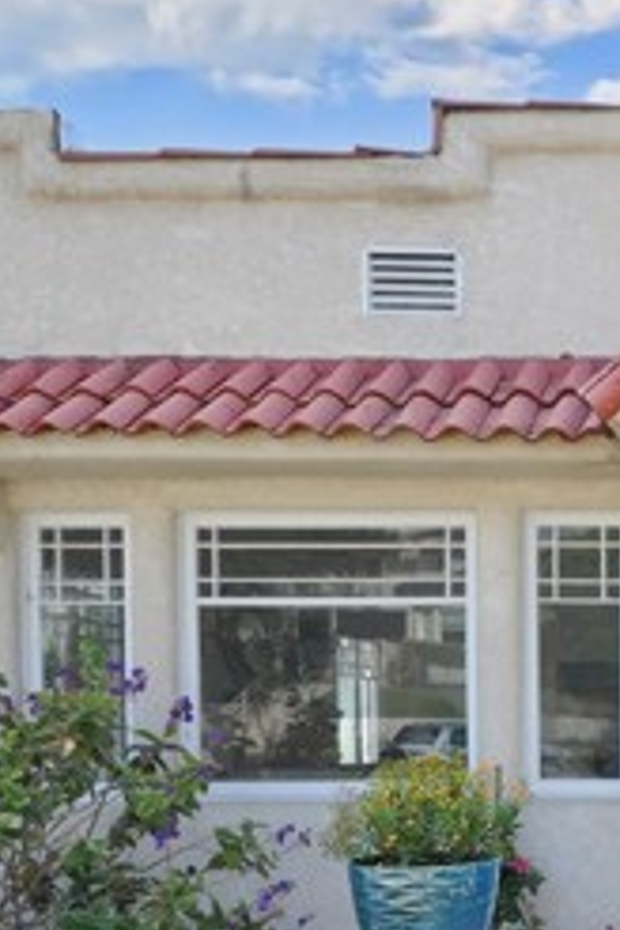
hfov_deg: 27.7
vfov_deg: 48.4
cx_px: 832
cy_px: 645
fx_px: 1007
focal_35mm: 39
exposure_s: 1/100
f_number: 10
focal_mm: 10
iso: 220
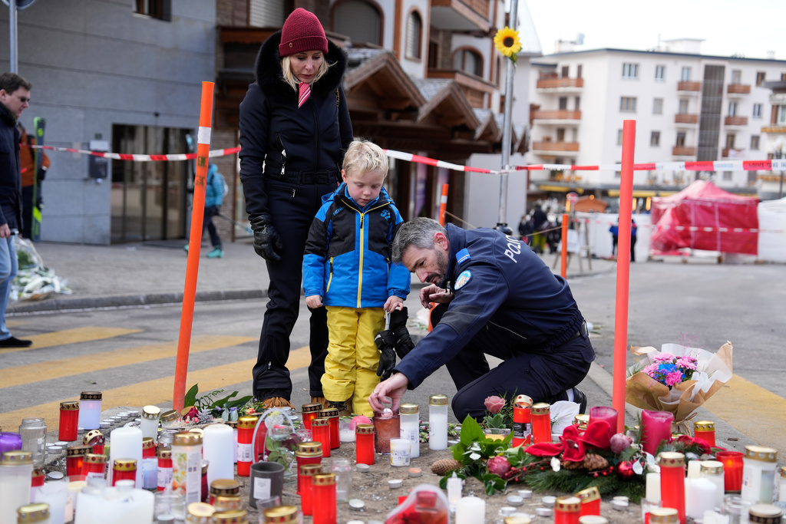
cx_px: 393
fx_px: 1201
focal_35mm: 55
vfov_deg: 24.6
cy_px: 262
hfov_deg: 36.2
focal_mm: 55
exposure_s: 1/1000
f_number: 2.8
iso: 500
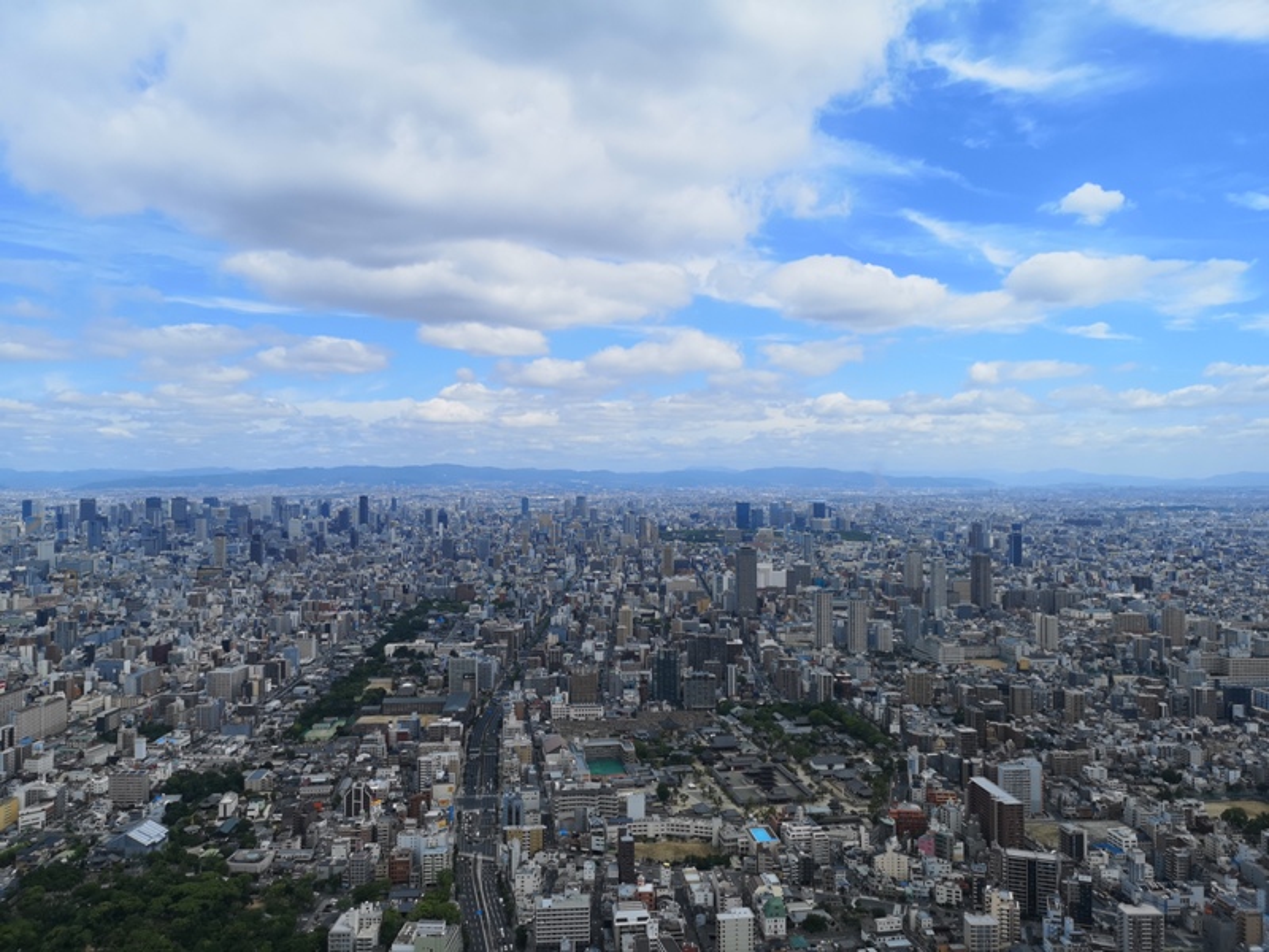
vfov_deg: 51.4
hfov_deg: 65.3
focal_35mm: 27
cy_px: 476
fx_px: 990
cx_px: 634
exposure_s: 1/2427
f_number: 1.8
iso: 50
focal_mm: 3.95
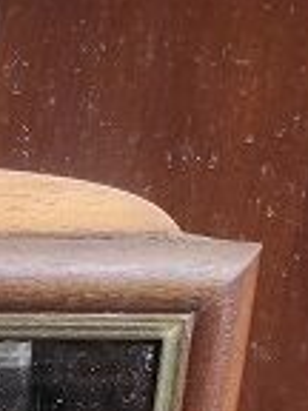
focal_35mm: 144
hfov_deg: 9.5
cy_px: 1047
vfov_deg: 11.1
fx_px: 1708
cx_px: -345
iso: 158
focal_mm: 4.74
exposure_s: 1/100
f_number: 1.79
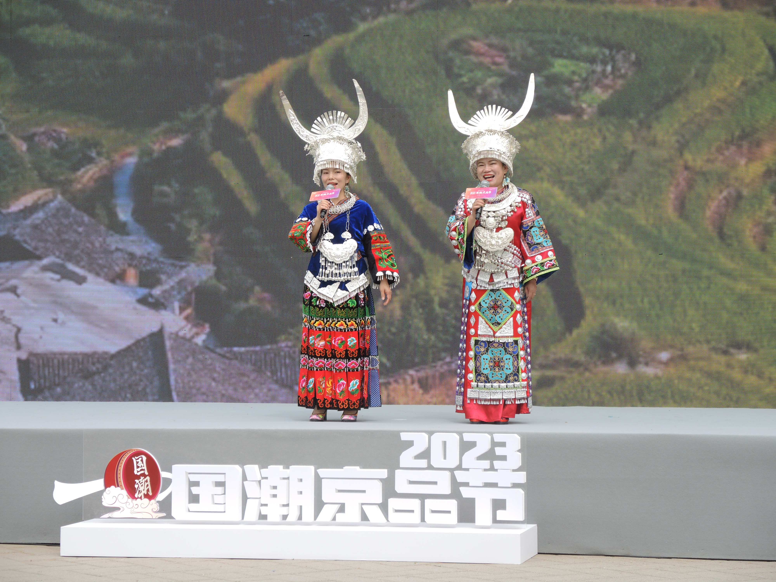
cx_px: 388
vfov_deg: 14.1
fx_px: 2354
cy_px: 291
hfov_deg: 18.7
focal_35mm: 105
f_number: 3.5
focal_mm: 22.1
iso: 80
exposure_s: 1/500
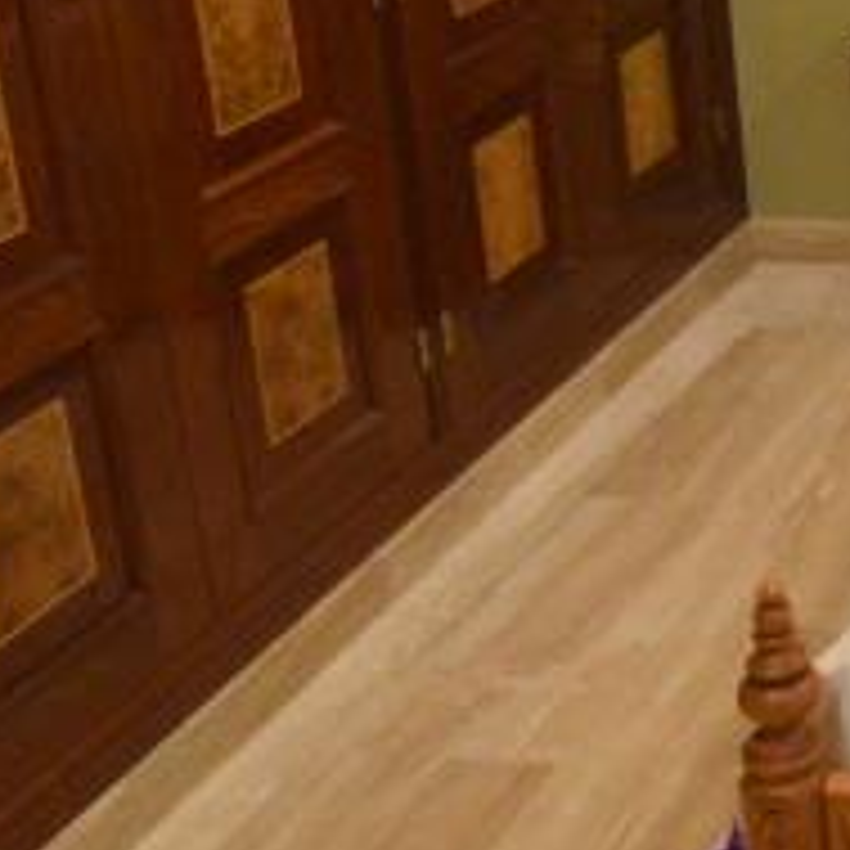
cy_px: -29
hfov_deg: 19.7
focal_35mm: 69
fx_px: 1917
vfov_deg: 23.8
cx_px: 1453
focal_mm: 10
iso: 2800
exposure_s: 1/60
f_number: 4
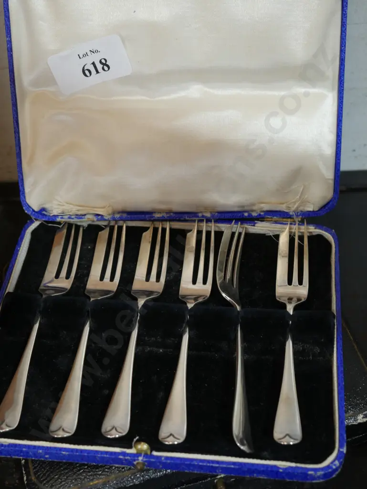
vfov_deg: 36.8
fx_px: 734
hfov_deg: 28.1
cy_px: 244
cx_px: 184
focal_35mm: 52
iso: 640
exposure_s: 1/60
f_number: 5.3
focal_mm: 26
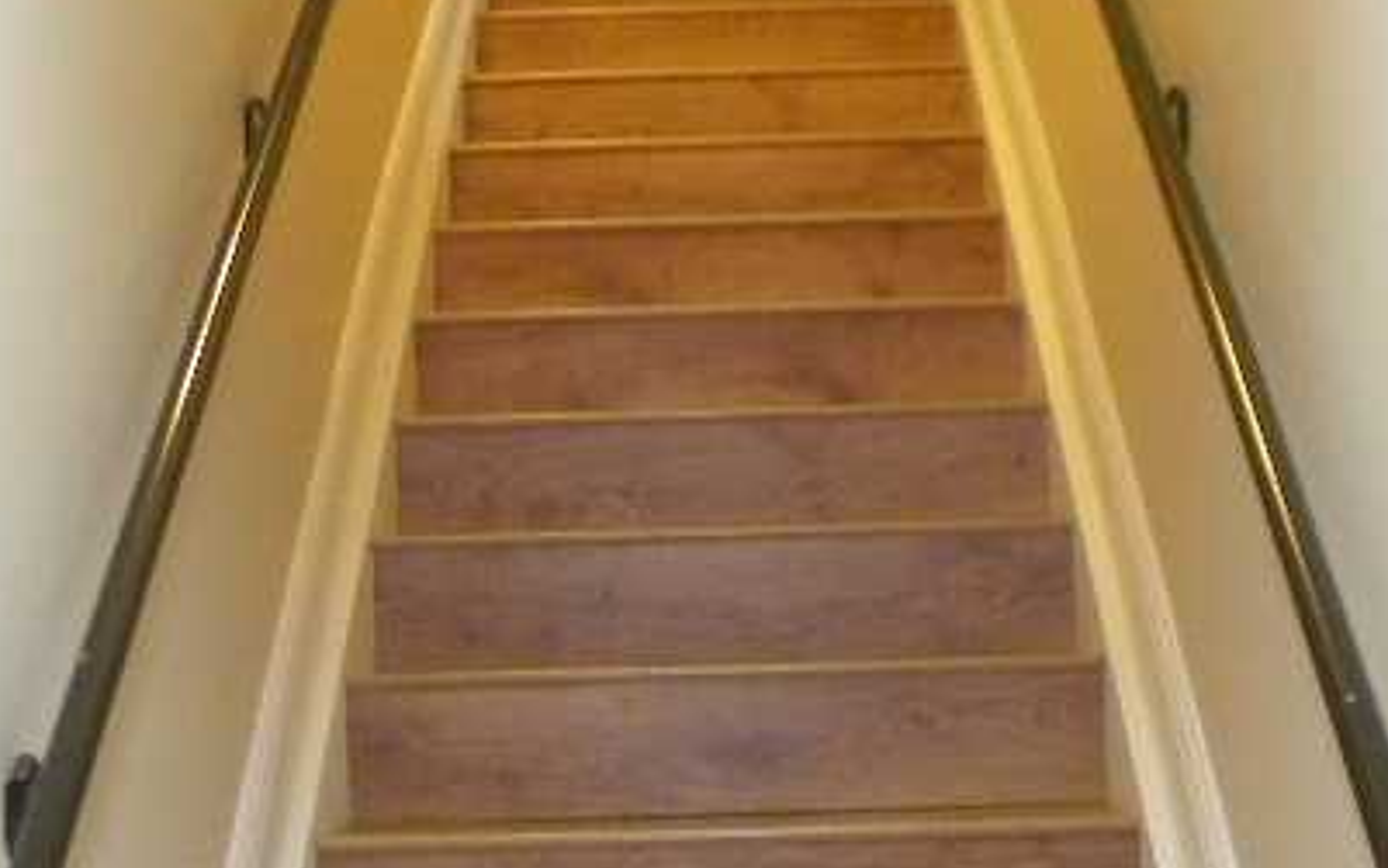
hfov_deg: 27.8
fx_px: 2800
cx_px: 647
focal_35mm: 74
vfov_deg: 17.5
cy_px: 633
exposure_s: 1/26
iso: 400
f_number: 3.5
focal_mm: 5
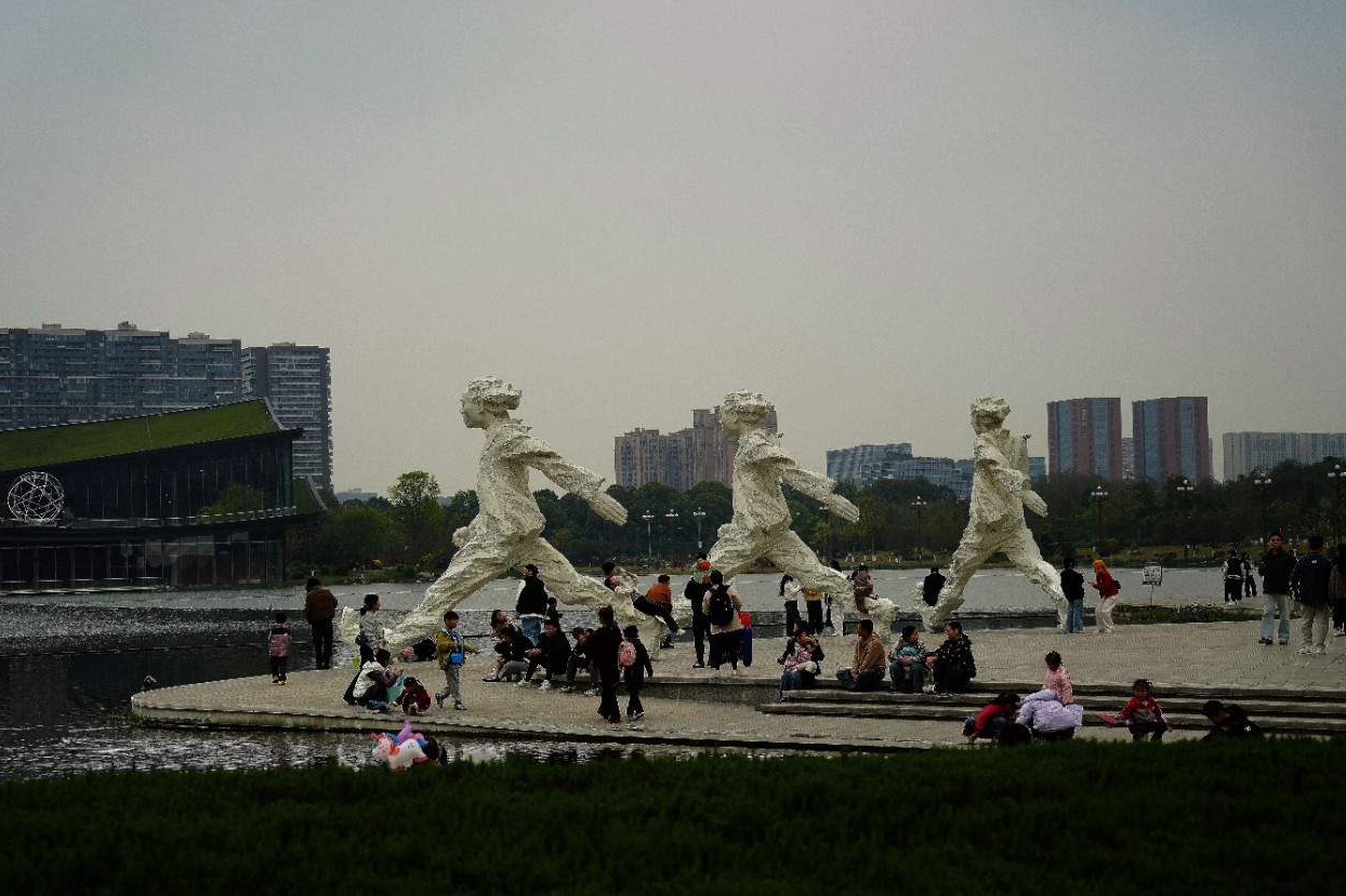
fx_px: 2691
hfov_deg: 28.1
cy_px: 493
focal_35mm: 72
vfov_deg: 18.9
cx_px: 616
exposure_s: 1/400
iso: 250
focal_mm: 64
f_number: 4.5
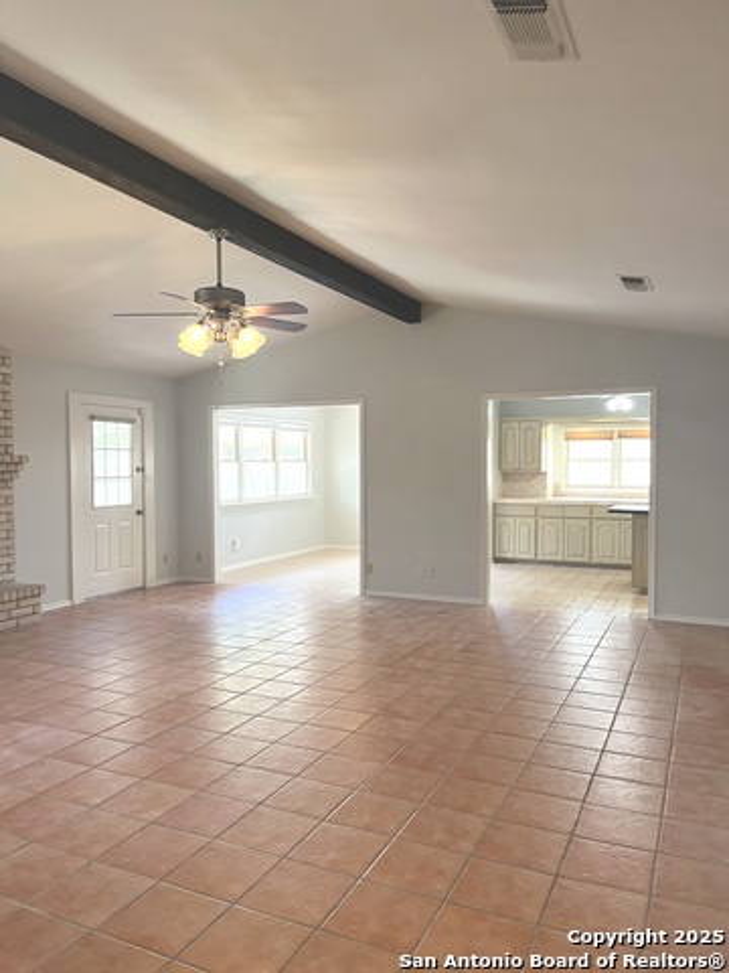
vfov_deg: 67.3
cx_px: 364
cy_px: 486
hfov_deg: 53.1
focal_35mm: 26
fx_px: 730
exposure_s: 1/60
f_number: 1.6
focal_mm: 5.1
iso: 80
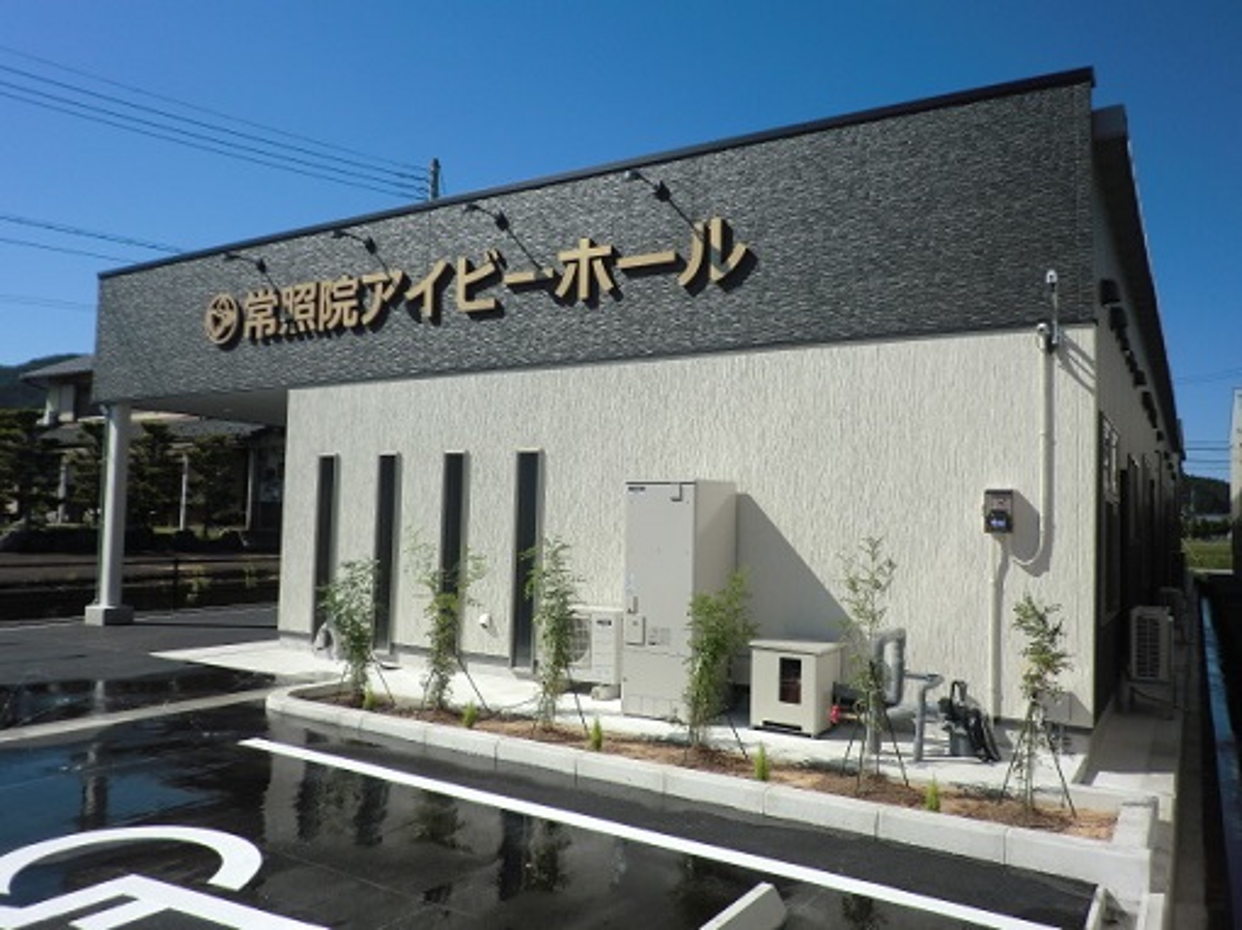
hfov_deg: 67.3
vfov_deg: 53.0
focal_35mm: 26
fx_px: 932
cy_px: 465
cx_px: 621
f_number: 7.9
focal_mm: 4.7
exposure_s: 1/200
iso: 50
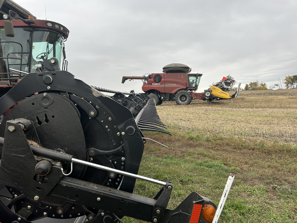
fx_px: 223
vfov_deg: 53.1
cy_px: 112
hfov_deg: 67.3
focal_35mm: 26
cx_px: 148
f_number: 1.5
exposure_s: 1/1224
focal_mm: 5.7
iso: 50
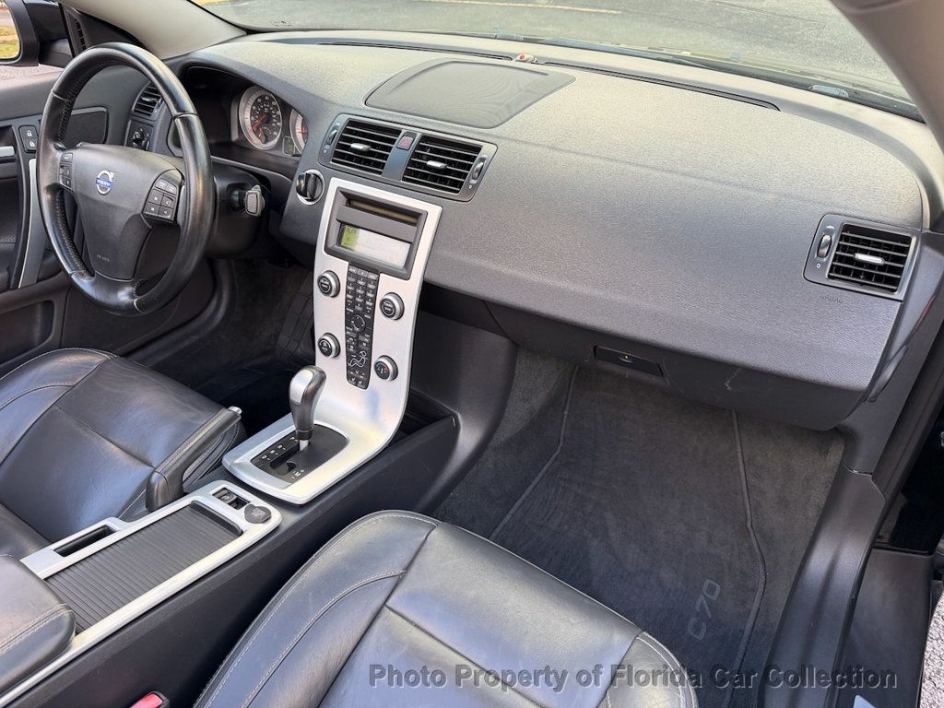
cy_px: 354
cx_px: 472
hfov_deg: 71.6
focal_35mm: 24
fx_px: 654
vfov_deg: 56.8
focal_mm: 6.76
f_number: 1.78
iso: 125
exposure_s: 1/121
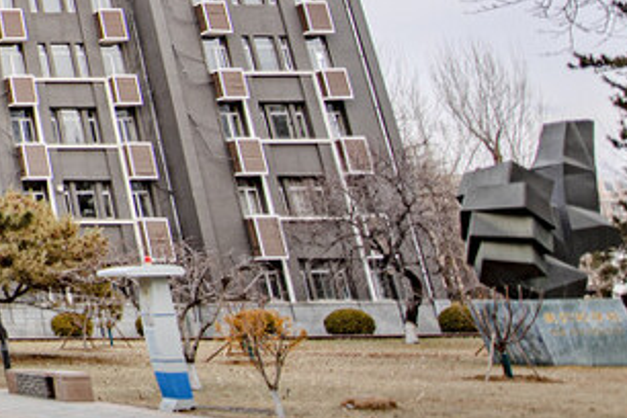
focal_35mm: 55
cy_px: -40
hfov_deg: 21.9
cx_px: -506
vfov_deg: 23.2
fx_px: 958
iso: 80
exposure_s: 1/400
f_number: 2.8
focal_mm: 14
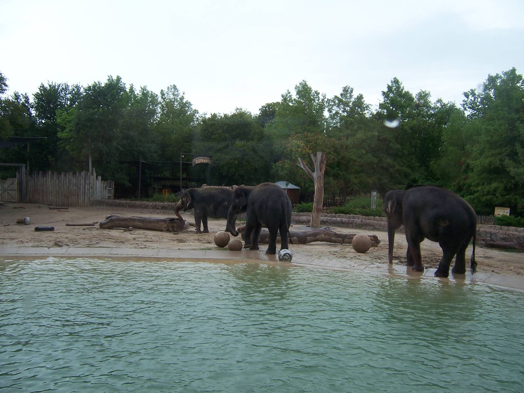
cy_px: 196
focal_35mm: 33
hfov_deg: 55.4
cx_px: 262
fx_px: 500
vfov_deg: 42.9
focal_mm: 5.5
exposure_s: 1/250
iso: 80
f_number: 3.4
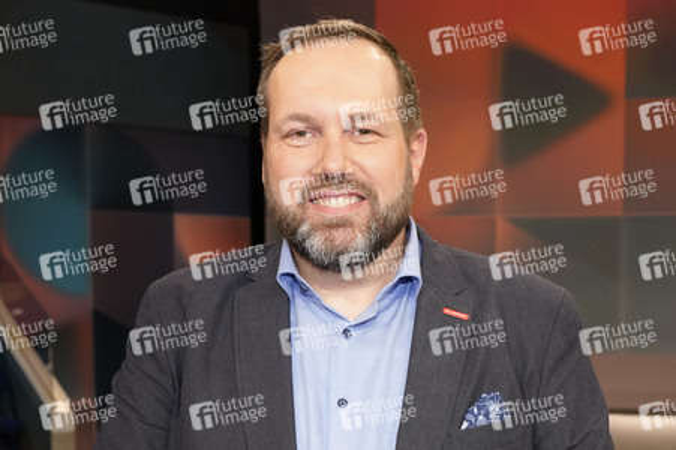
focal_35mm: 29
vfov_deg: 44.9
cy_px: 225
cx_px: 338
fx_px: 544
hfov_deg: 63.7
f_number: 5
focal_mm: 29
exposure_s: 1/160
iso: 2000
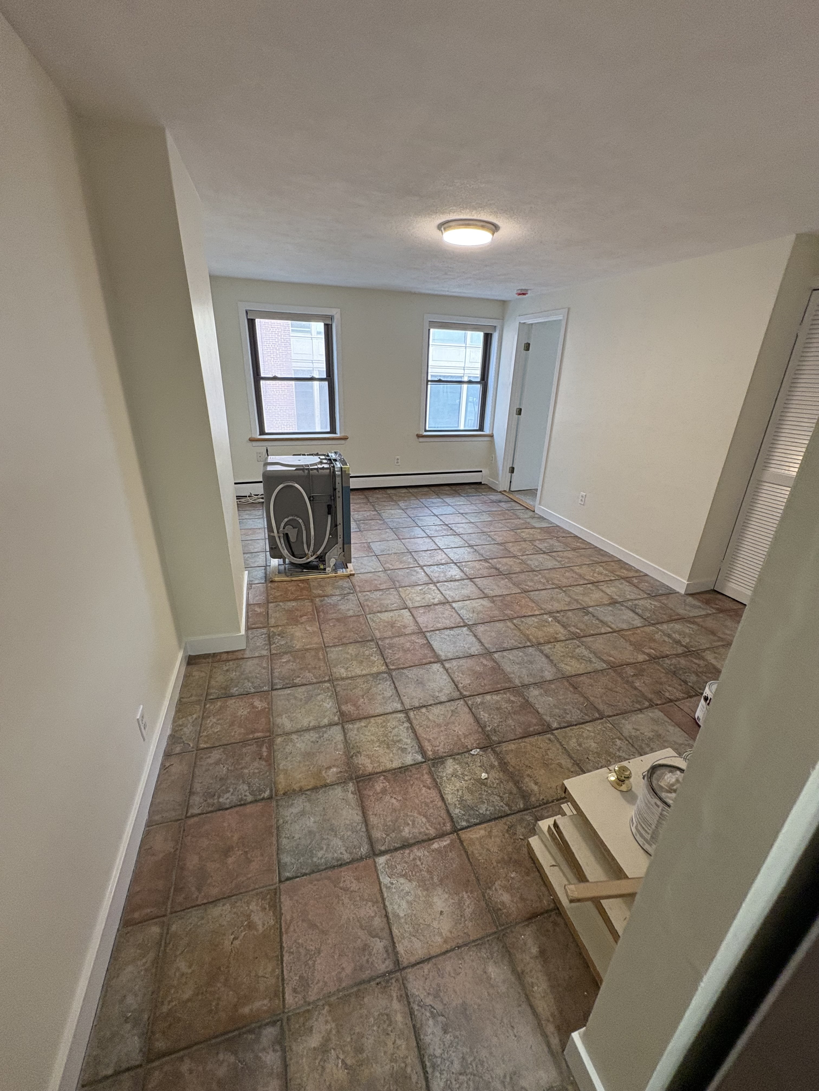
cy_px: 546
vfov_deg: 102.1
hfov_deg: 85.7
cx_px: 410
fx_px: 442
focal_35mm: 14
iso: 200
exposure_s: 1/120
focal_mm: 2.22
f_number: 2.2
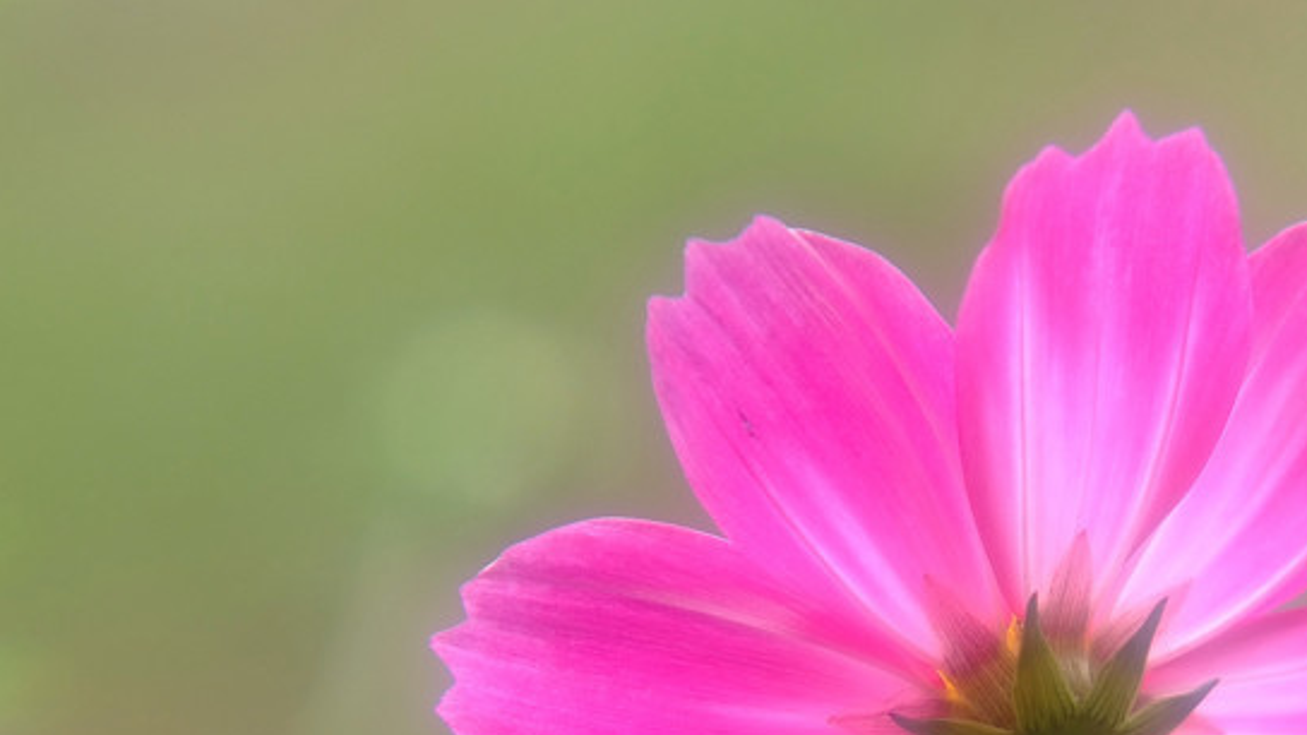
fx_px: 13343
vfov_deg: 3.2
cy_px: 763
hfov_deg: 5.6
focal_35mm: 385
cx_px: 959
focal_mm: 130
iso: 320
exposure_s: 1/160
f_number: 5.6
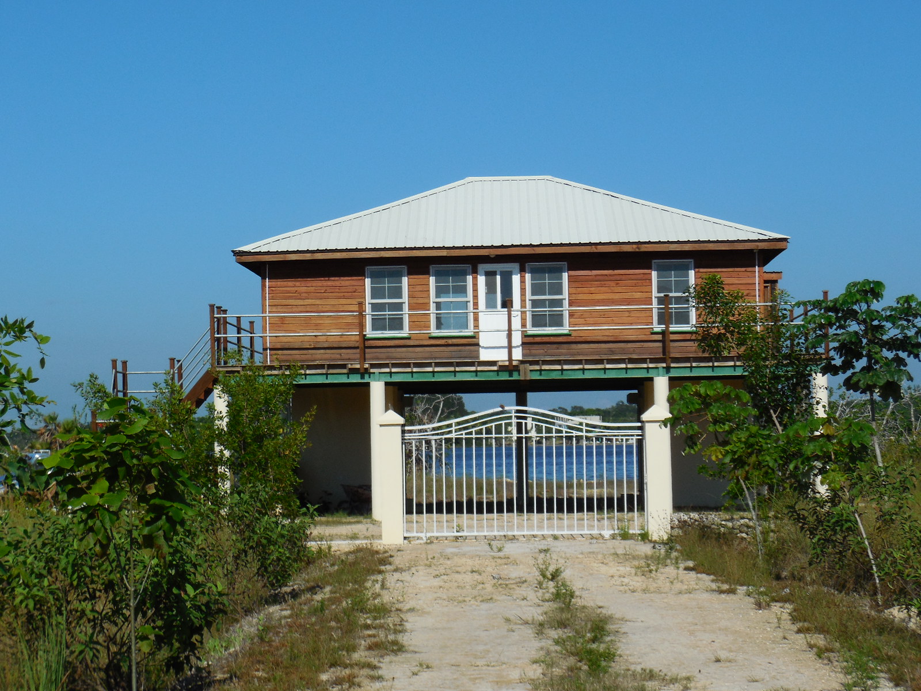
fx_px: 2501
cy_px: 346
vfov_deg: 15.7
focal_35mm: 94
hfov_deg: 20.9
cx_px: 460
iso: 125
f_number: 4.7
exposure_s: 1/2000
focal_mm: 16.8
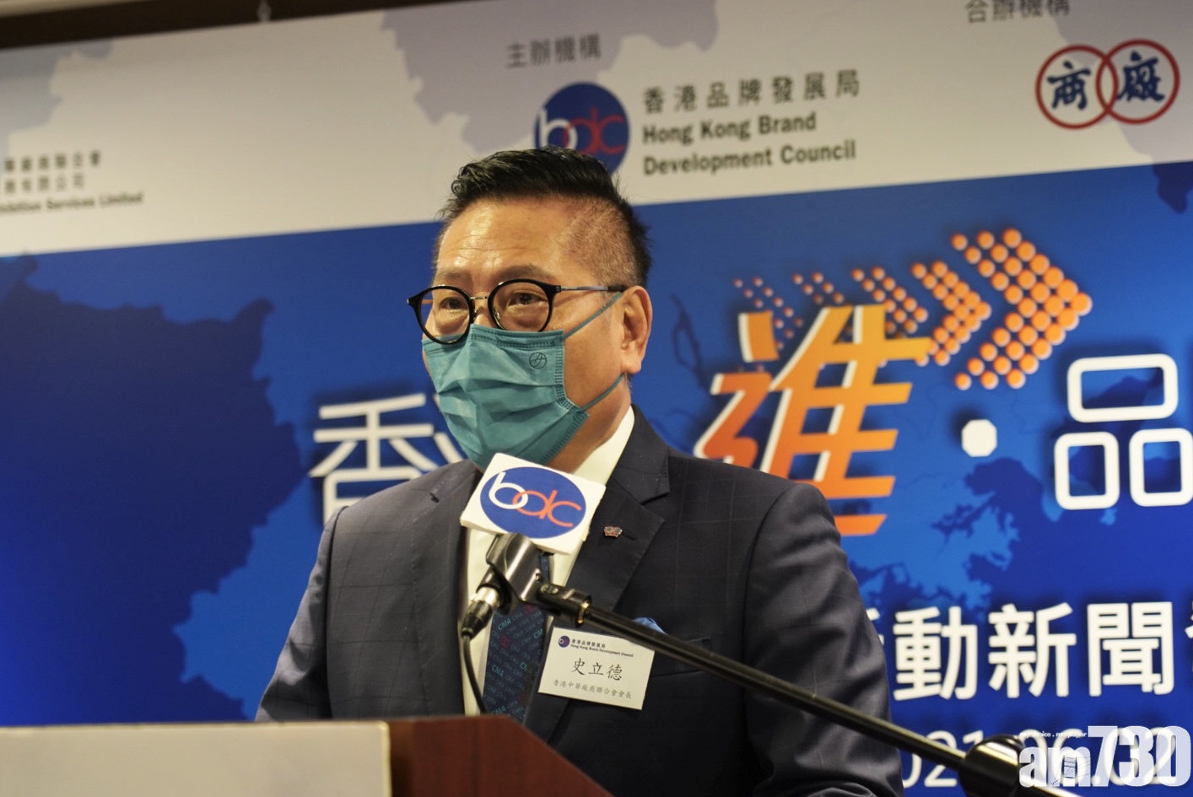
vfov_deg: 11.4
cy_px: 352
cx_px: 534
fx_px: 3979
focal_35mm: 120
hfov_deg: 17.0
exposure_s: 1/125
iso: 1600
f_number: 4
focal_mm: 105
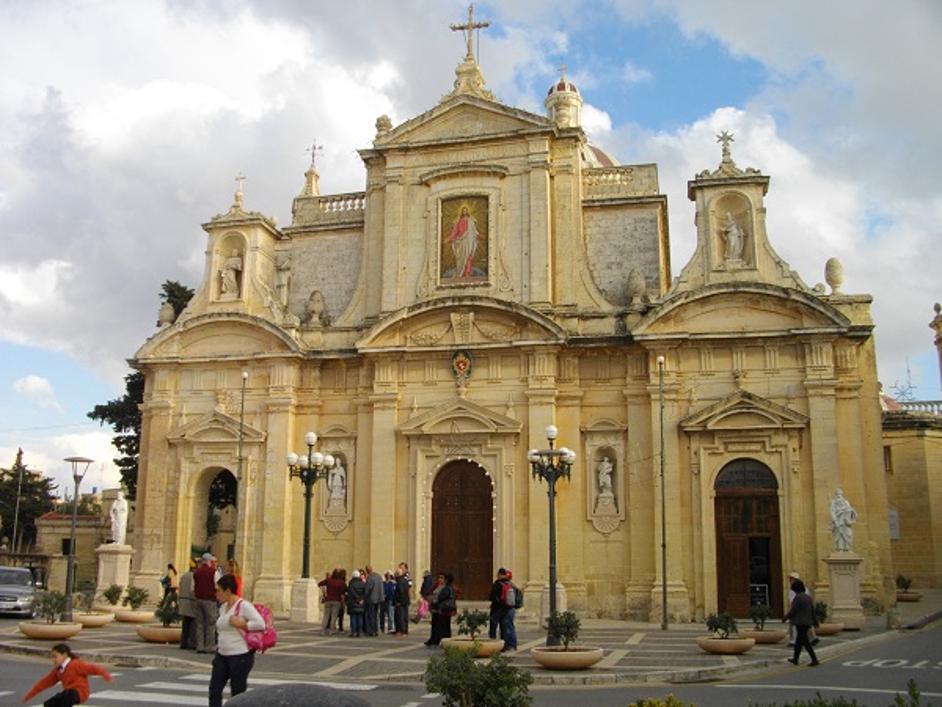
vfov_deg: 45.4
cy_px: 354
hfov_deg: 58.4
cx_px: 471
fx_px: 844
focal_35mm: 31
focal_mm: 5.7
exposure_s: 1/80
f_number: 8.8
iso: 100
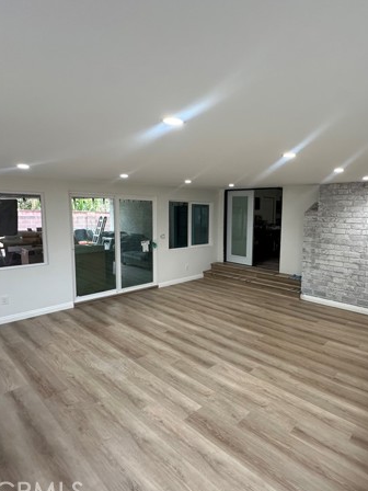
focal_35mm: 20
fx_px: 283
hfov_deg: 64.9
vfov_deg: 81.7
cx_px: 233
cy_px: 244
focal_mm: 2.22
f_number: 2.2
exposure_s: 1/60
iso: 160
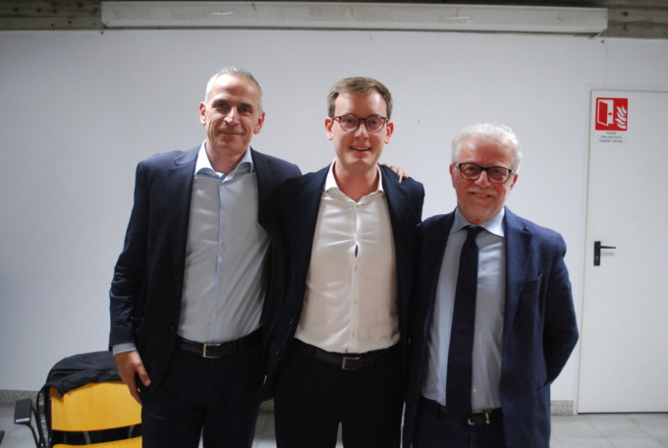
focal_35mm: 33
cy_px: 224
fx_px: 613
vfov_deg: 40.1
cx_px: 334
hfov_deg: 57.1
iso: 1000
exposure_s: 1/30
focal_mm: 22
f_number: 4
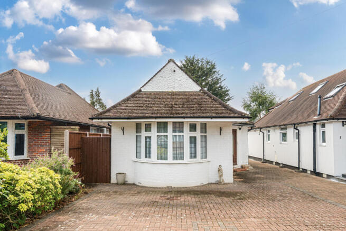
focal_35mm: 24
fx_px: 231
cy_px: 116
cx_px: 173
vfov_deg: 53.2
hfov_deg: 73.7
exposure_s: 1/200
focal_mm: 16
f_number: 8
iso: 400
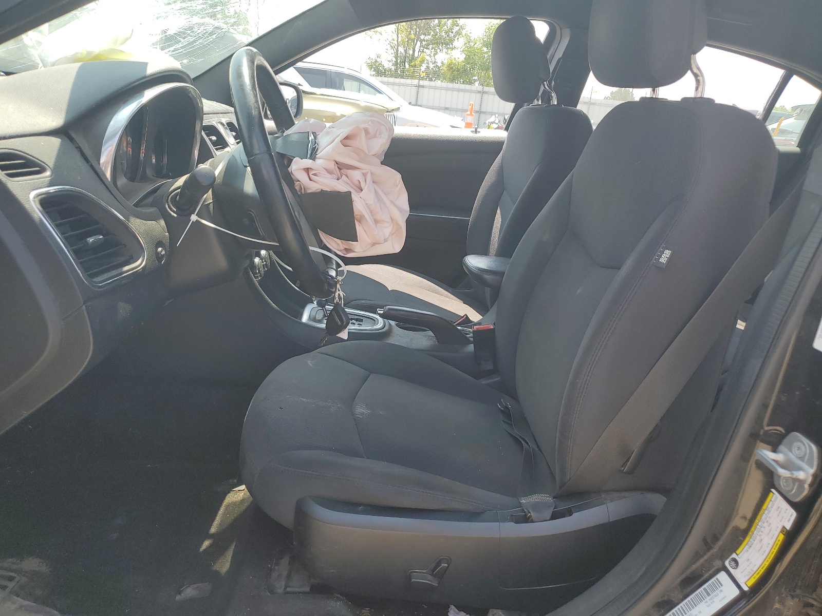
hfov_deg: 67.3
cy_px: 308
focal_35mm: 26
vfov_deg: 53.1
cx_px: 411
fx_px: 617
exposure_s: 1/667
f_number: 1.5
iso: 50
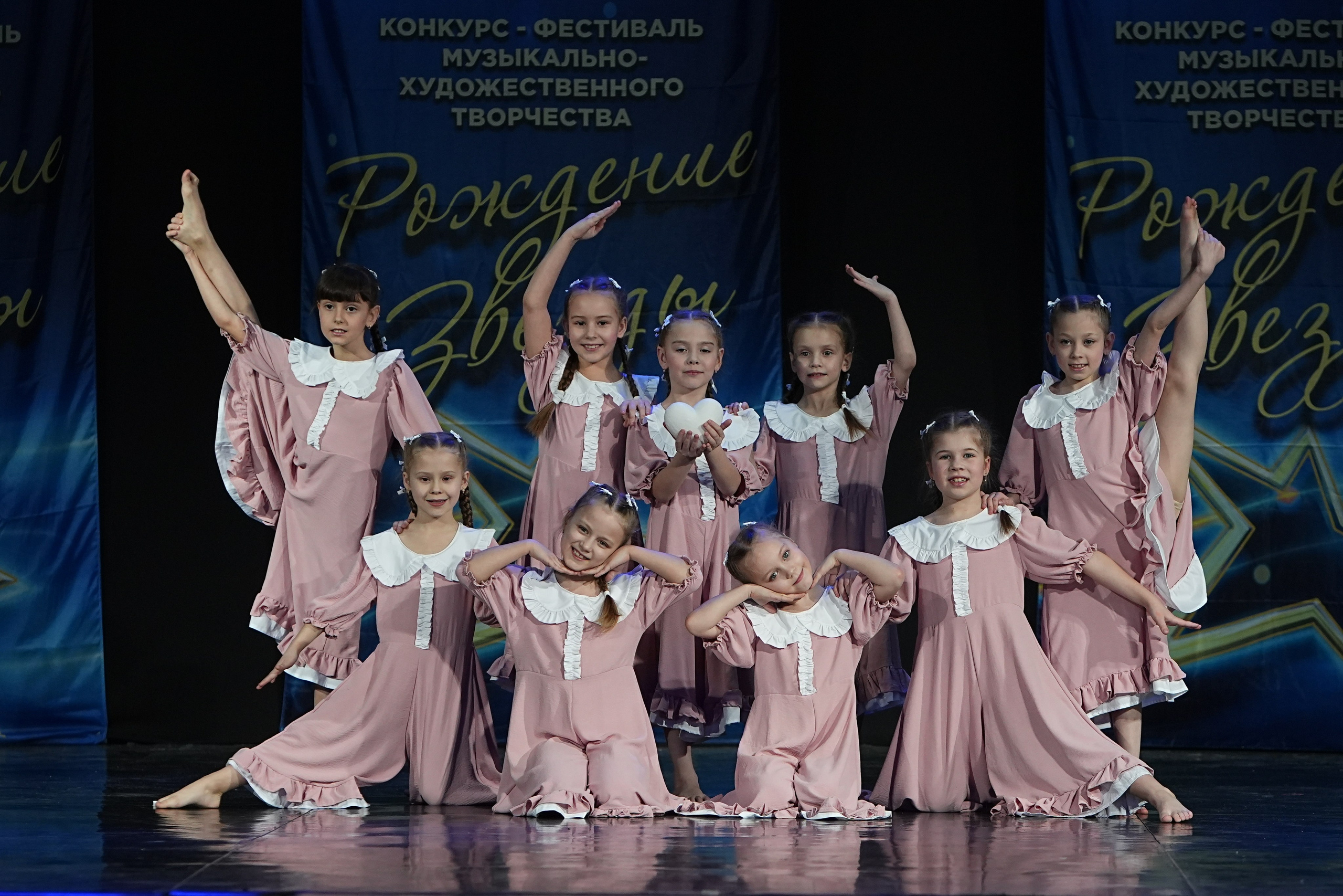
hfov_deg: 9.8
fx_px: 7834
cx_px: 672
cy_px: 448
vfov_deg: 6.5
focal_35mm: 210
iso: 1600
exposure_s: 1/400
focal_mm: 140
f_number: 3.2
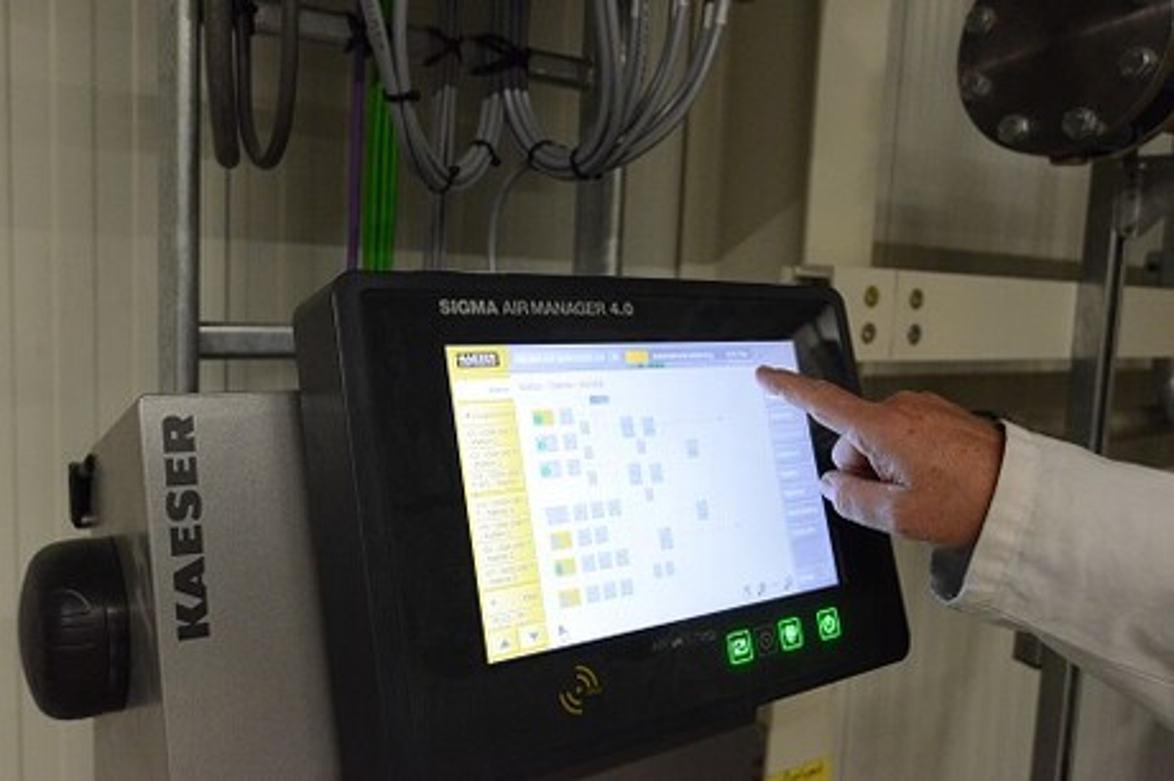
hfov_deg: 58.8
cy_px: 390
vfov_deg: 41.1
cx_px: 587
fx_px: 1043
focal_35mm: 32
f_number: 6.3
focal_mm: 32
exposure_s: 1/160
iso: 6400
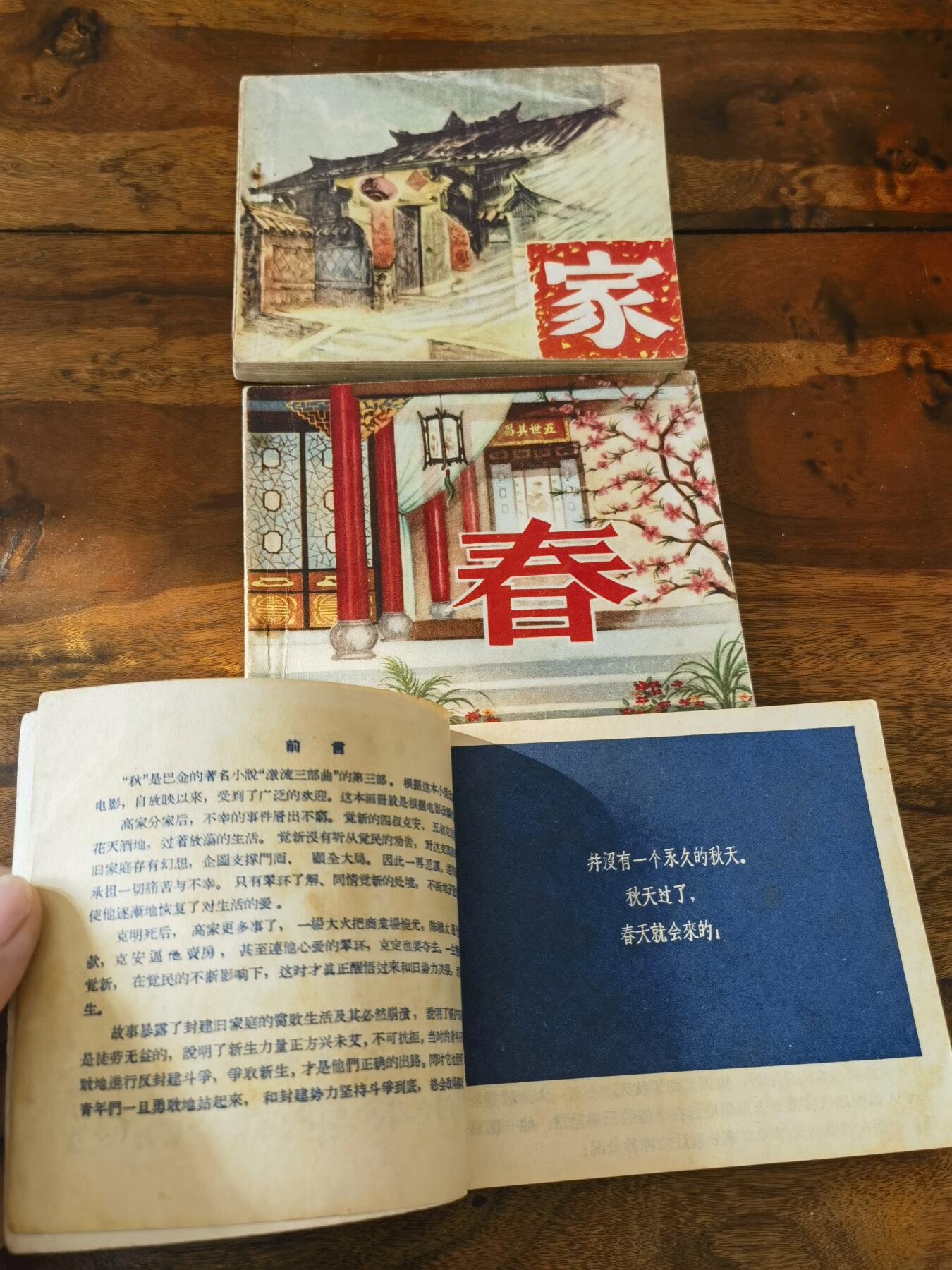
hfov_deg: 46.8
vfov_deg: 60.0
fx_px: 1100
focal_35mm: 30
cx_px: 476
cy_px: 635
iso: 64
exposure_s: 1/120
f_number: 1.9
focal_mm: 6.67
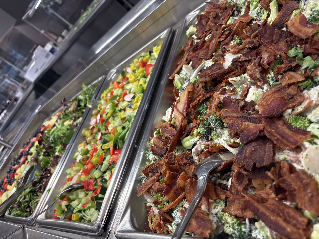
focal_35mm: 26
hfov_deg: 67.3
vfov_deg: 53.1
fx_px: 240
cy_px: 120
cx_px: 160
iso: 100
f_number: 1.6
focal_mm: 5.96
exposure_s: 1/120
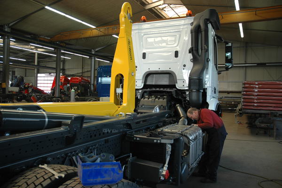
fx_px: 211
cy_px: 94
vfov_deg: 47.9
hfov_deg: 67.4
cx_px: 141
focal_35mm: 27
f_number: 3.5
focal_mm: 18
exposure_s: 1/50
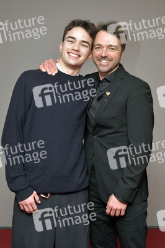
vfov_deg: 38.2
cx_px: 82
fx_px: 358
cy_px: 124
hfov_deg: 25.9
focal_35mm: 52
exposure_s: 1/200
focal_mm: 52
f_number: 5.6
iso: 2000
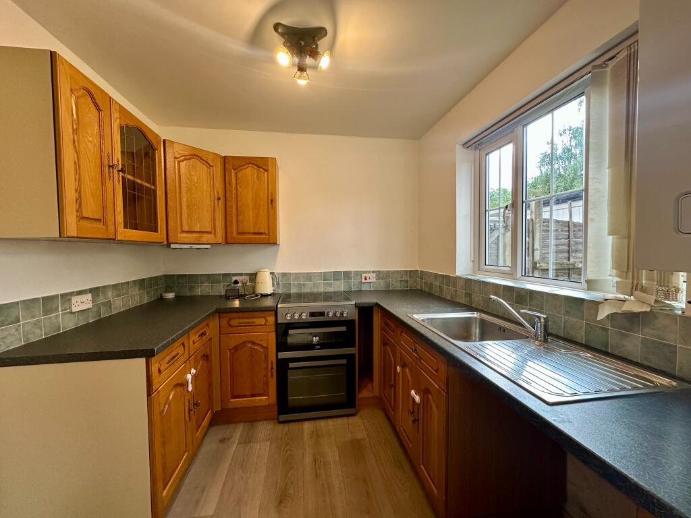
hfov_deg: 102.1
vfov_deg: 85.7
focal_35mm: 14
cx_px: 346
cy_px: 259
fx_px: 279
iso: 160
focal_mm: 2.22
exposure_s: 1/100
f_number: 2.2
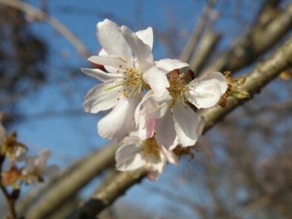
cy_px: 109
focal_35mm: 62
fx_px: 523
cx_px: 146
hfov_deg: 31.2
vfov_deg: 23.7
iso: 64
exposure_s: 1/400
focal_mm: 9.77
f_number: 5.6
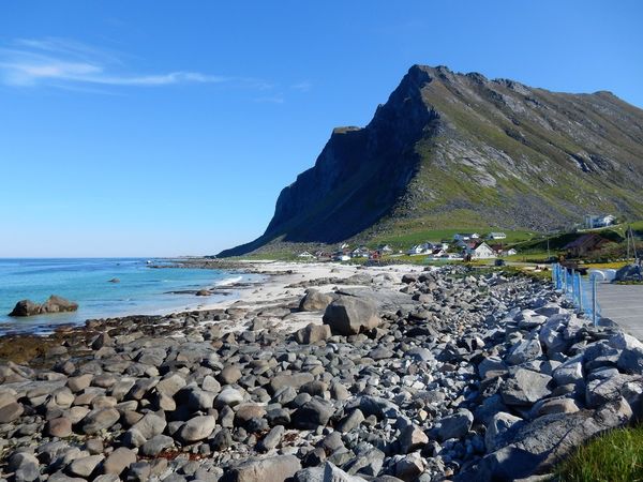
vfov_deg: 54.9
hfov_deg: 69.4
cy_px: 241
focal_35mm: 25
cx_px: 322
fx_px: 464
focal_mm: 4.5
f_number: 3.7
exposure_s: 1/800
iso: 125
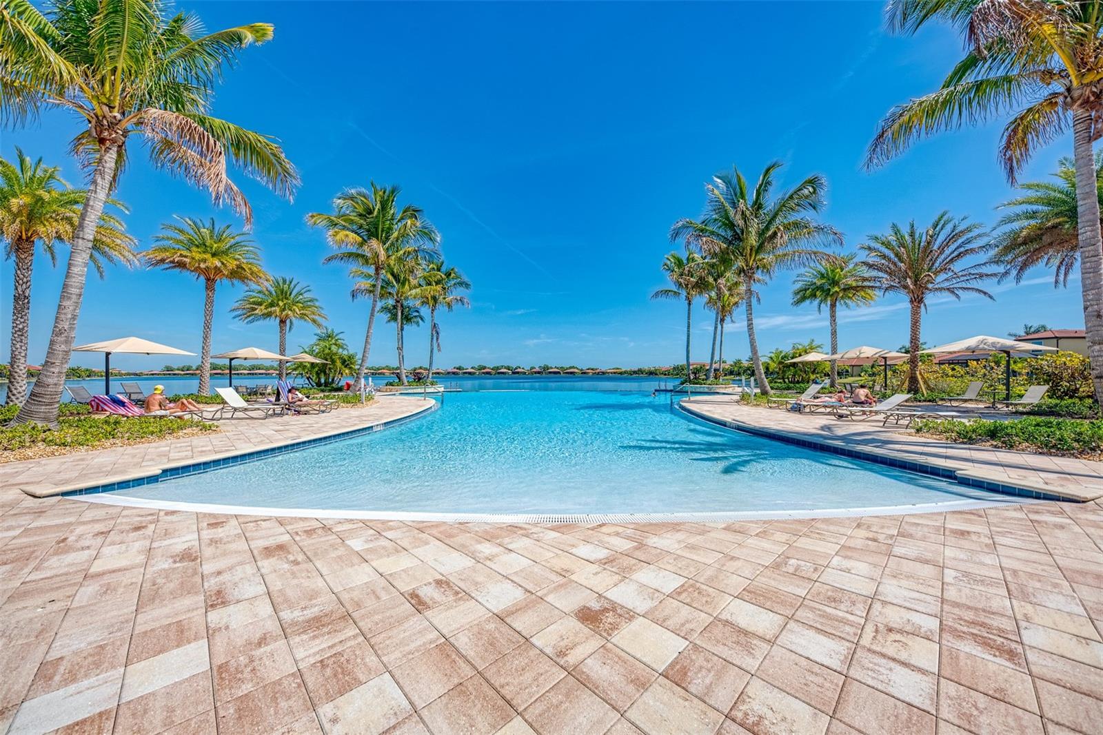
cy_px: 368
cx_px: 552
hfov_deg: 112.6
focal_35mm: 12
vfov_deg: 90.0
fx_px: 368
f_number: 7.1
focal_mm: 12
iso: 250
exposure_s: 1/1000
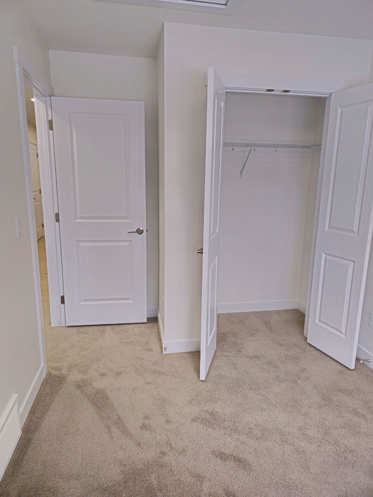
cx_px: 186
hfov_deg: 58.9
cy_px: 248
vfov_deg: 73.9
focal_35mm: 23
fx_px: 330
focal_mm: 6.3
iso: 200
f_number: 1.7
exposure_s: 1/120
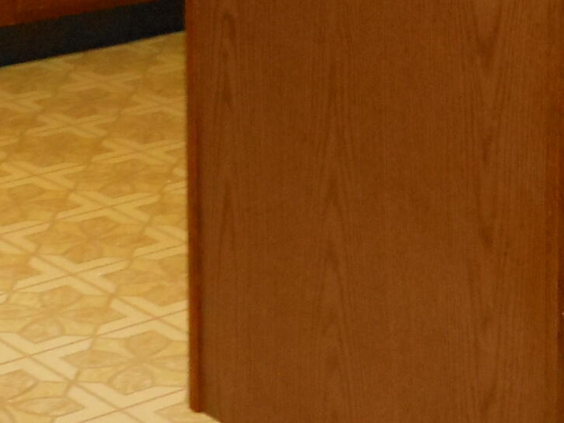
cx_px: 270
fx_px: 2216
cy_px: -263
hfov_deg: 14.5
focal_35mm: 136
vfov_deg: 10.4
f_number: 4
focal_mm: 5.9
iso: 320
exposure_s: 1/25
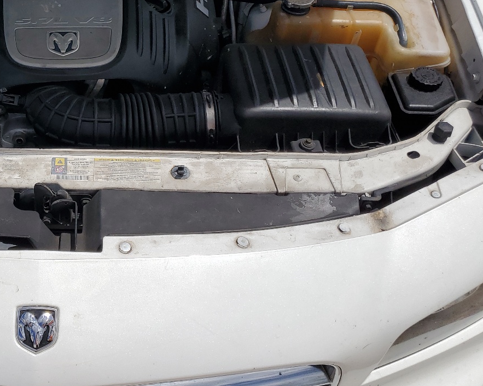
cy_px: 115
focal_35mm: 46
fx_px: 657
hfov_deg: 37.8
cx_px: 54
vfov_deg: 32.3
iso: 50
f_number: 1.5
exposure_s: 1/10000
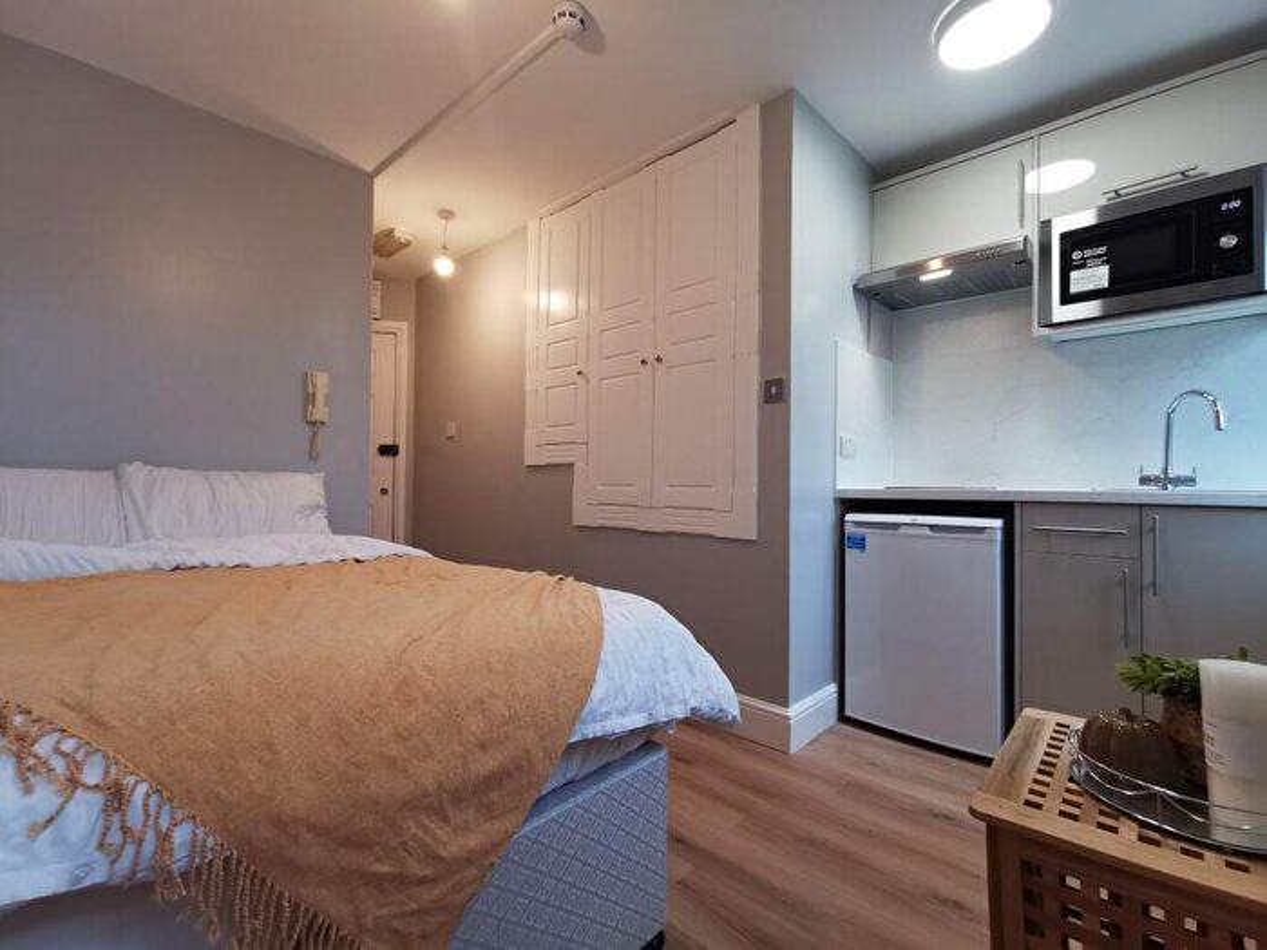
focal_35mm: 16
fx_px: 586
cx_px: 634
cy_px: 475
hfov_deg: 94.5
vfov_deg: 78.1
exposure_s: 1/50
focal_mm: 2.35
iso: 200
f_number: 2.2
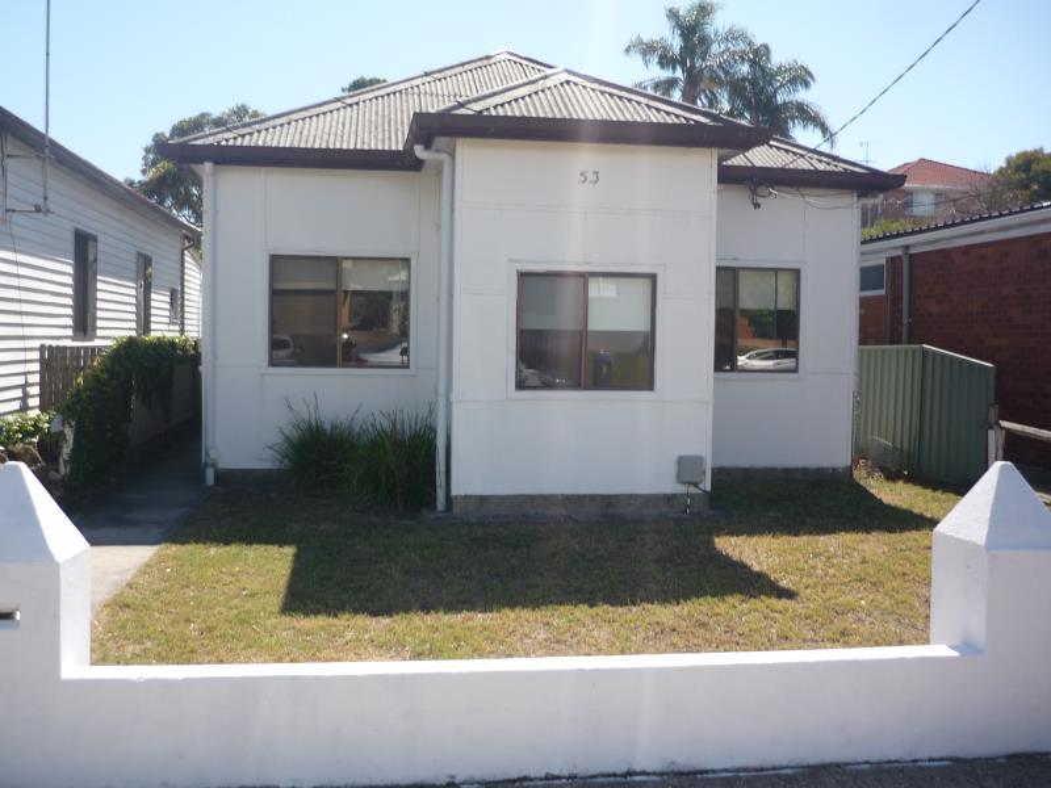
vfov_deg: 42.9
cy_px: 394
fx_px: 1002
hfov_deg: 55.4
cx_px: 526
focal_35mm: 33
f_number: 8
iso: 100
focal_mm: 5.5
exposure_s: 1/160
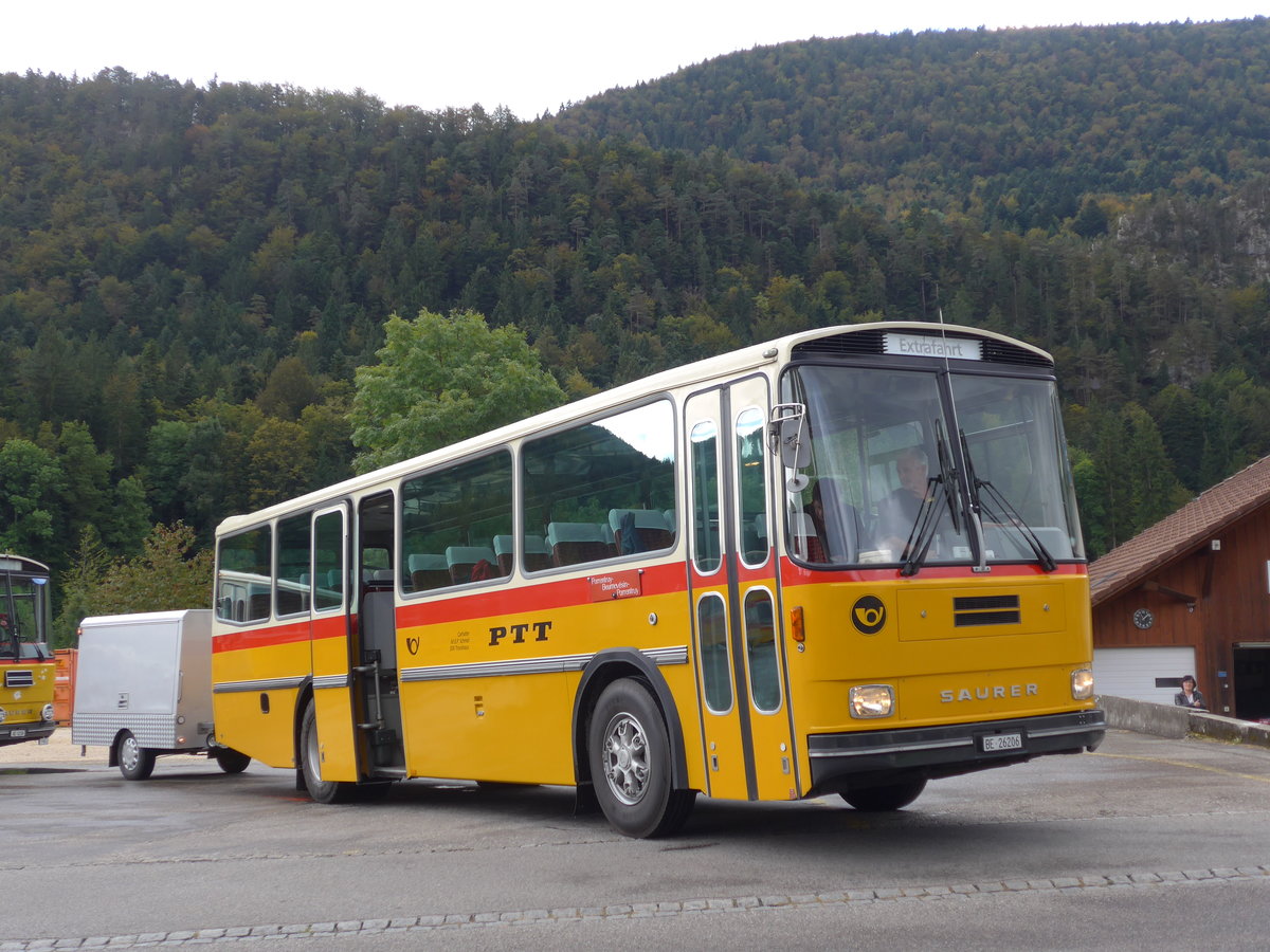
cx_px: 635
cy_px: 476
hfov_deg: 42.9
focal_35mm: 44
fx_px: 1614
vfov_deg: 32.9
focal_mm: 9
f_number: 2.8
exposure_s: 1/200
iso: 80
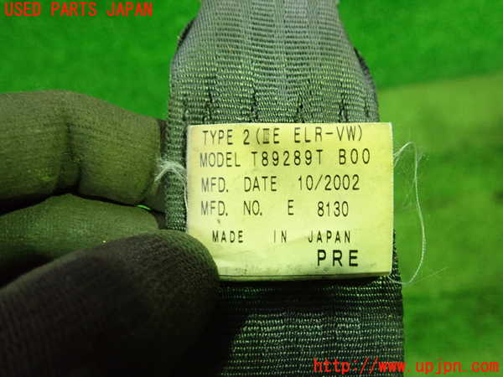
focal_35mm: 30
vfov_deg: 46.8
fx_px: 436
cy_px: 188
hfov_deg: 60.0
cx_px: 252
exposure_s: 1/30
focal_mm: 5.5
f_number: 2.3
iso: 800
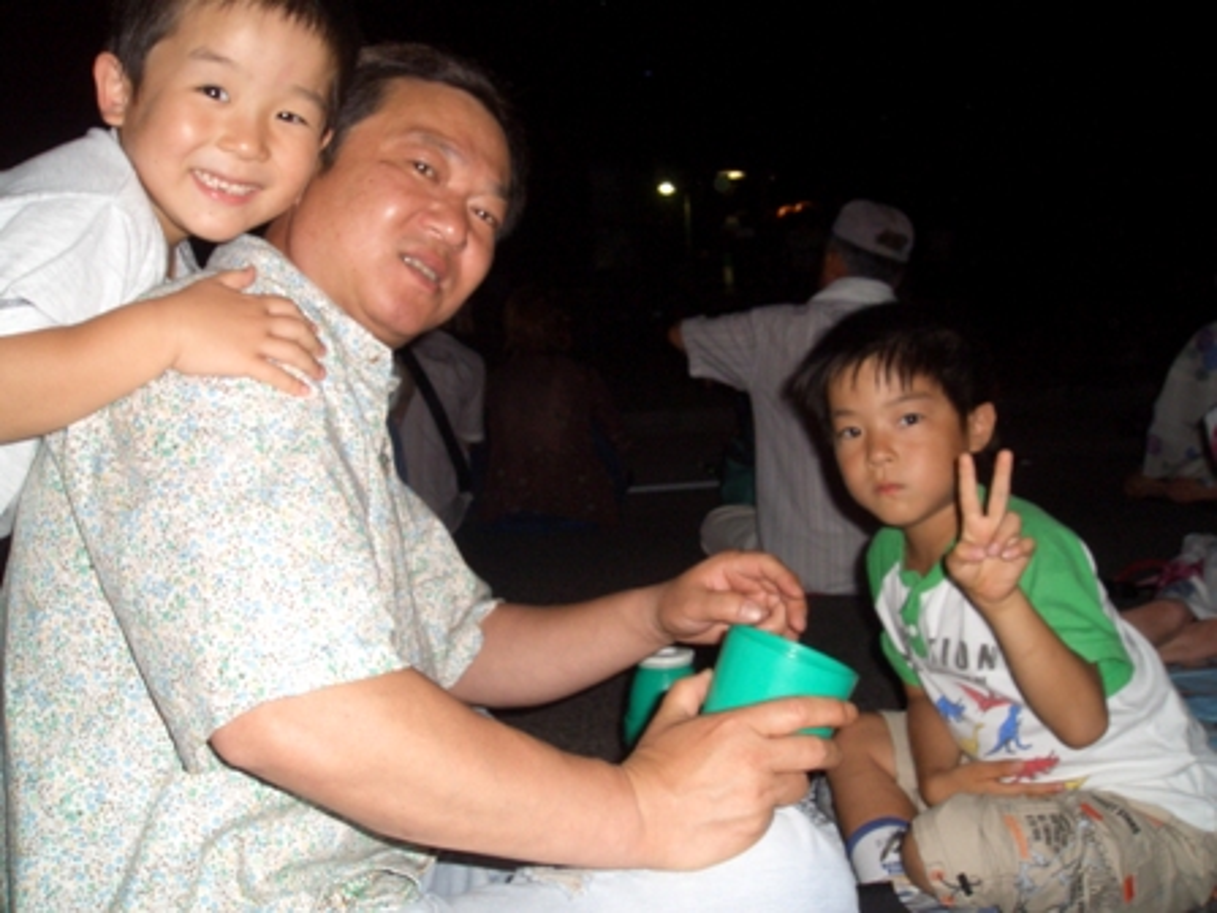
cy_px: 456
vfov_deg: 39.7
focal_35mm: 36
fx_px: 1266
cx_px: 608
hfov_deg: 51.4
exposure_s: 1/40
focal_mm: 4.8
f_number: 4
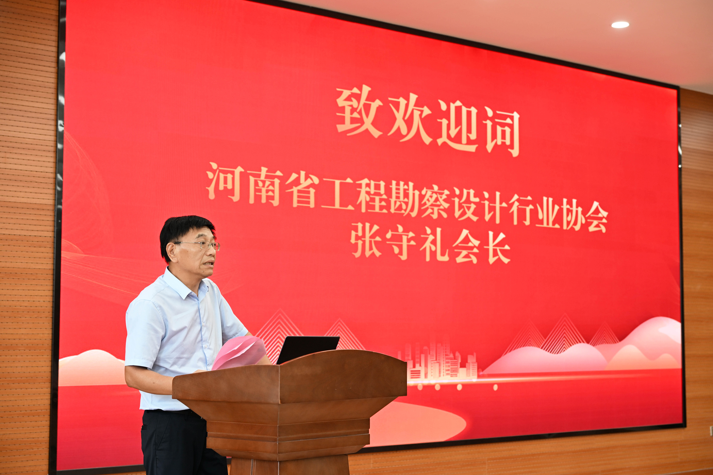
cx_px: 356
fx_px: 1168
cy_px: 238
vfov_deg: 23.0
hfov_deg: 33.9
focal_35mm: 59
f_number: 4
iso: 400
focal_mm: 59
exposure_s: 1/100
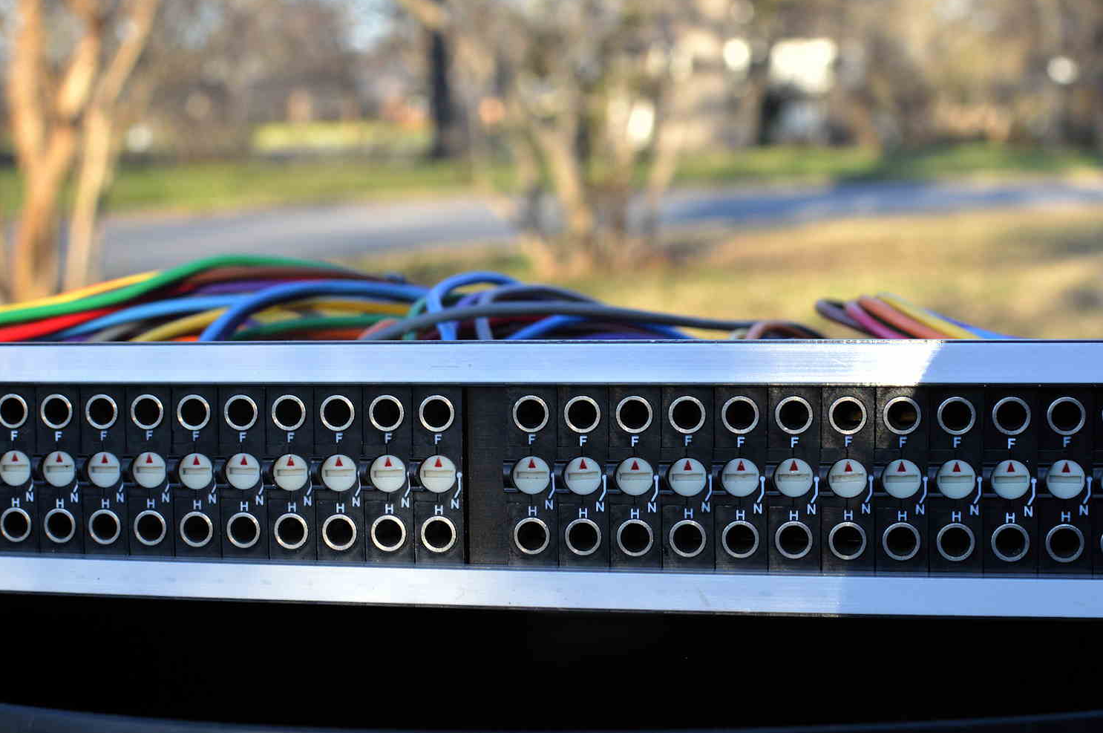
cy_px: 440
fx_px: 1946
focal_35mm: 64
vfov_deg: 21.3
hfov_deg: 31.6
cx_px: 548
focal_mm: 35
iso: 400
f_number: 8
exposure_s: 1/100
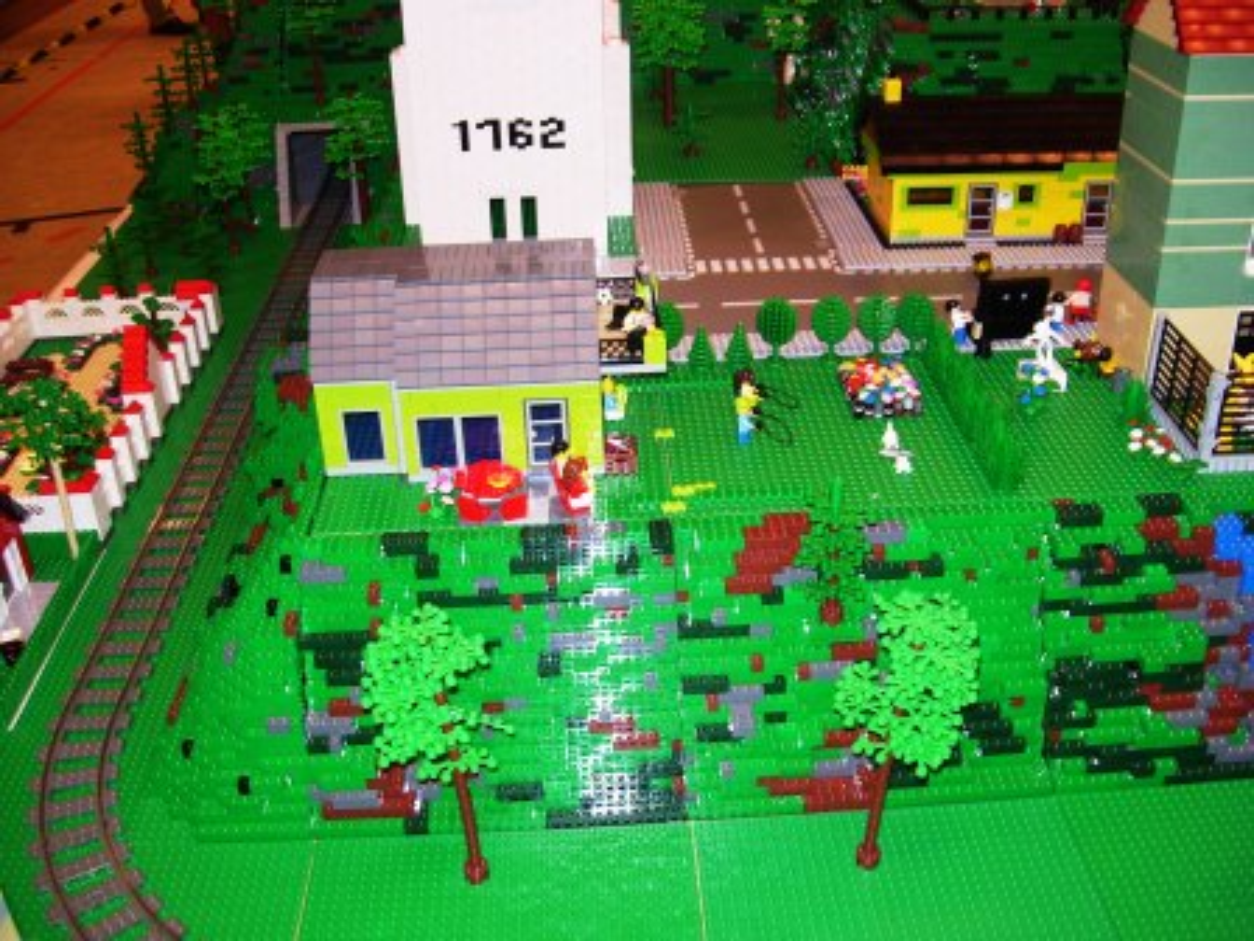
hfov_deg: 51.4
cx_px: 627
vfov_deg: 39.7
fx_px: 1304
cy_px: 470
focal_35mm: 36
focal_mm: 6
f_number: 2.7
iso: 80
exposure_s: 1/60
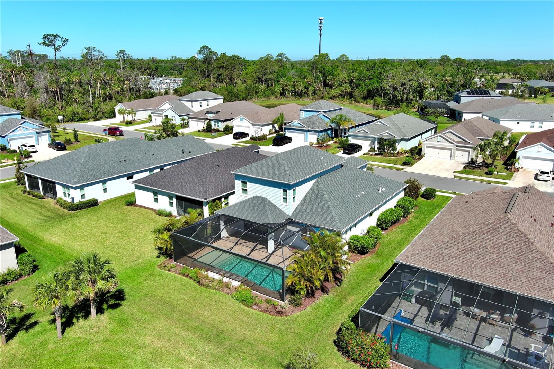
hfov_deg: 63.7
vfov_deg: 44.9
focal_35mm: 29
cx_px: 277
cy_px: 184
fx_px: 446
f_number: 9
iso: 100
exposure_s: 1/320
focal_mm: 10.57
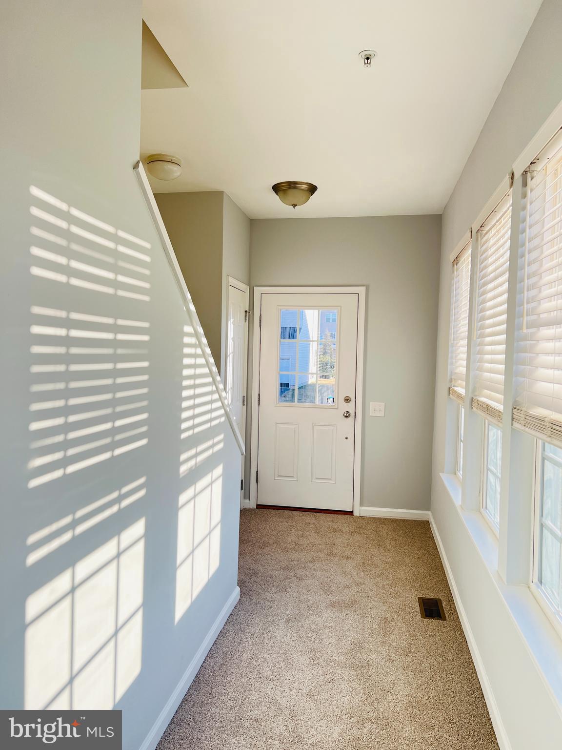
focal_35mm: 26
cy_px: 375
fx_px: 563
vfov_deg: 67.3
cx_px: 281
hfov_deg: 53.1
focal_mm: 5.7
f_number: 1.5
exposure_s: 1/243
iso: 50
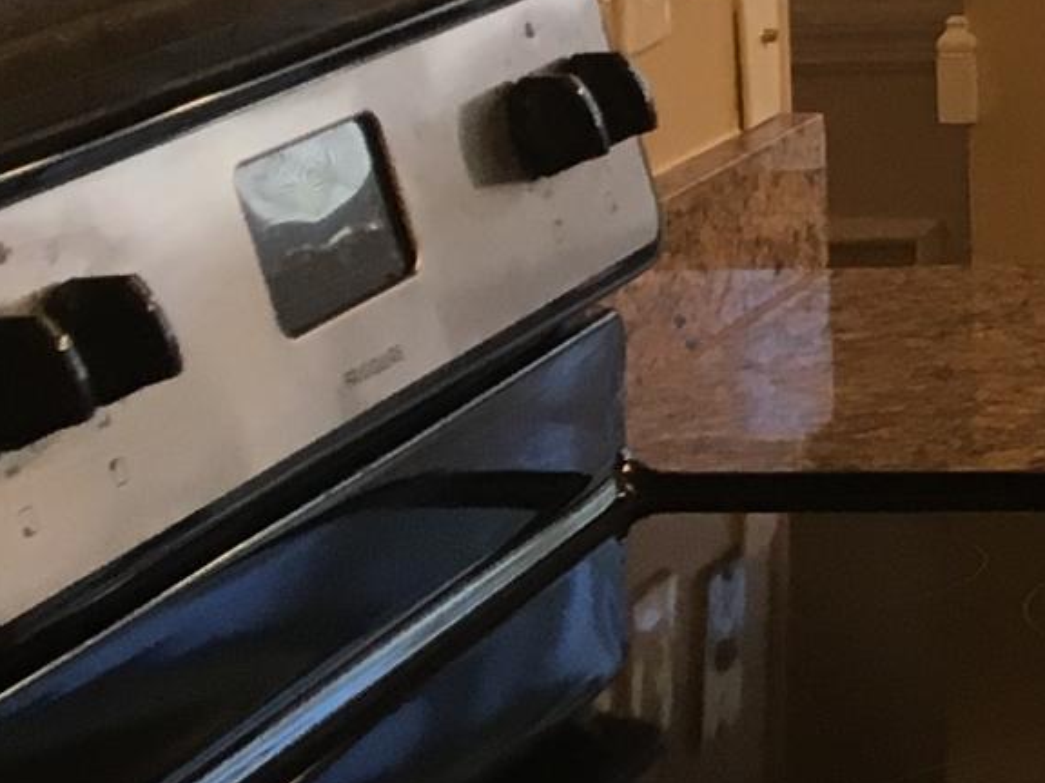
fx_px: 4558
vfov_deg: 9.6
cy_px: -272
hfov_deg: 10.9
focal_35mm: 151
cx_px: 2594
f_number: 2.2
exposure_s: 1/30
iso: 50
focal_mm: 4.15
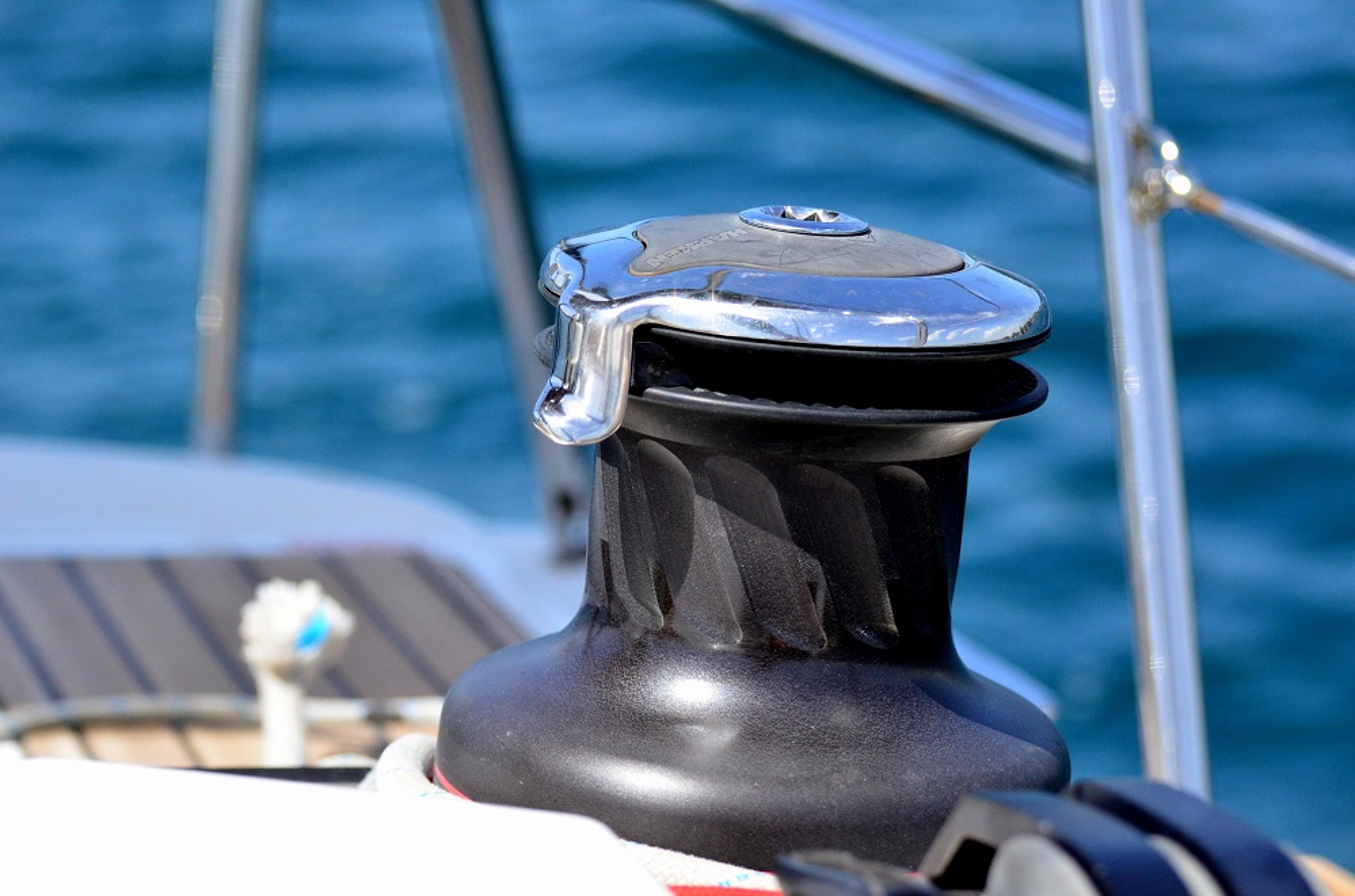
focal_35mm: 105
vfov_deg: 13.0
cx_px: 678
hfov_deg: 19.5
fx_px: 3943
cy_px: 448
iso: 1250
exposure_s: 1/8000
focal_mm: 70
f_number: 4.5
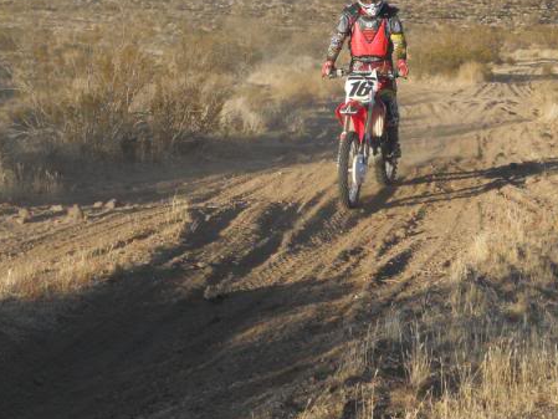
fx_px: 1322
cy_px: 118
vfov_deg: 17.9
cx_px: 352
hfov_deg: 23.8
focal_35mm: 82
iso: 80
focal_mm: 8.2
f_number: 4.3
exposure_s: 1/500
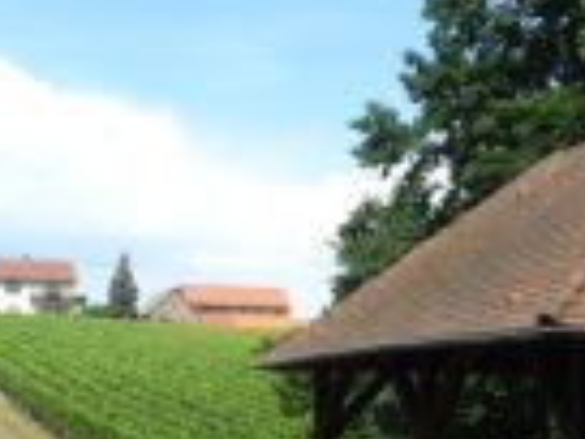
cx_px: 155
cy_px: 491
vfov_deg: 19.0
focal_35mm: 74
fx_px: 1251
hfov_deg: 26.0
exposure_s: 1/640
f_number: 3.3
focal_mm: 4.7
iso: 100
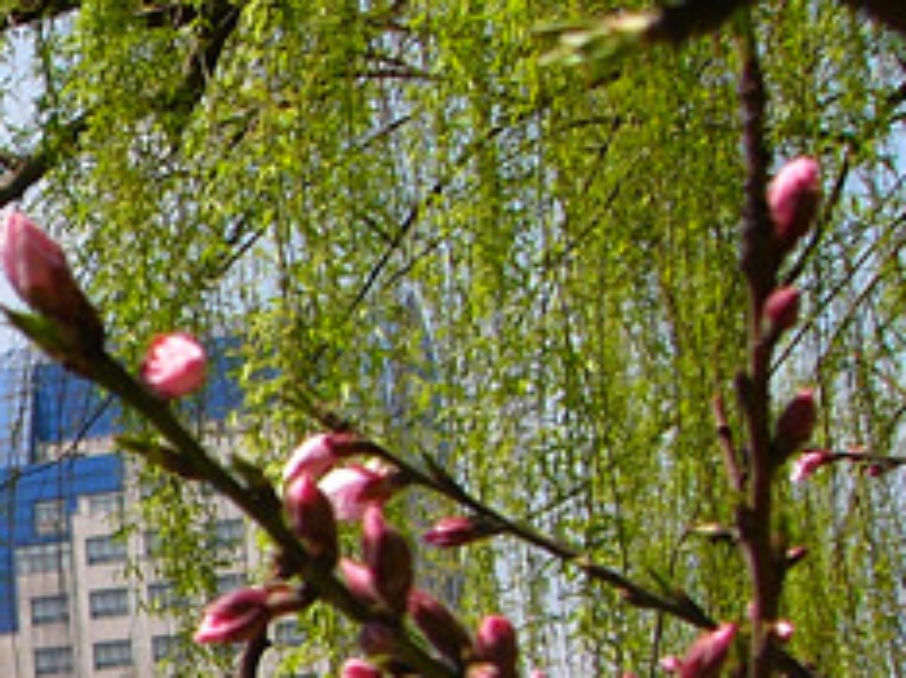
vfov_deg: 11.9
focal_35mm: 123
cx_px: -523
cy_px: 618
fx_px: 3216
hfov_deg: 14.7
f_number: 4
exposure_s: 1/500
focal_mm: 6
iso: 50
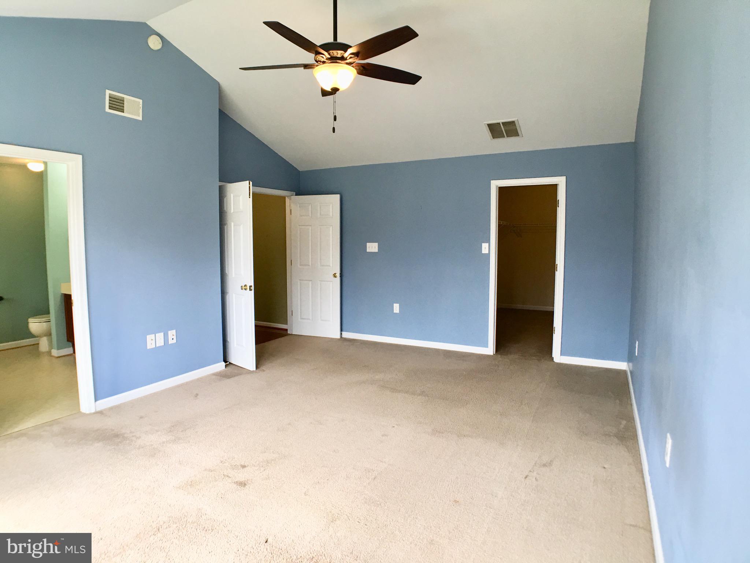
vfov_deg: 48.2
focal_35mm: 29
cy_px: 282
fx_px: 628
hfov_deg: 61.7
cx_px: 375
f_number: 2.2
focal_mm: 4.15
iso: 25
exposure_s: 1/40
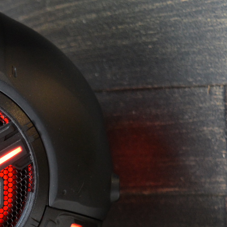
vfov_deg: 9.6
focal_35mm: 180
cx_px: -59
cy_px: 249
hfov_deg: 9.6
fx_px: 1335
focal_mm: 40
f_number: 4.8
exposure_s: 1/15
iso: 640
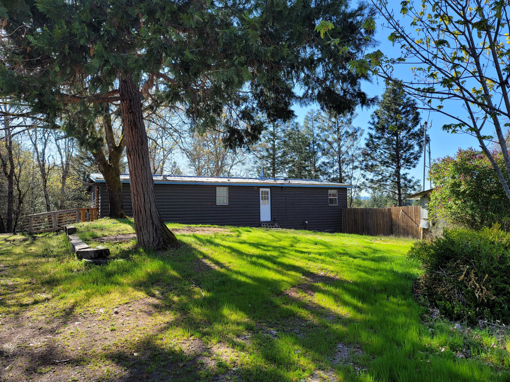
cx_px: 255
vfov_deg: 54.9
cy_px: 191
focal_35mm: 25
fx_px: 368
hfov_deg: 69.4
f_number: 1.8
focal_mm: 7
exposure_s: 1/344
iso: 20
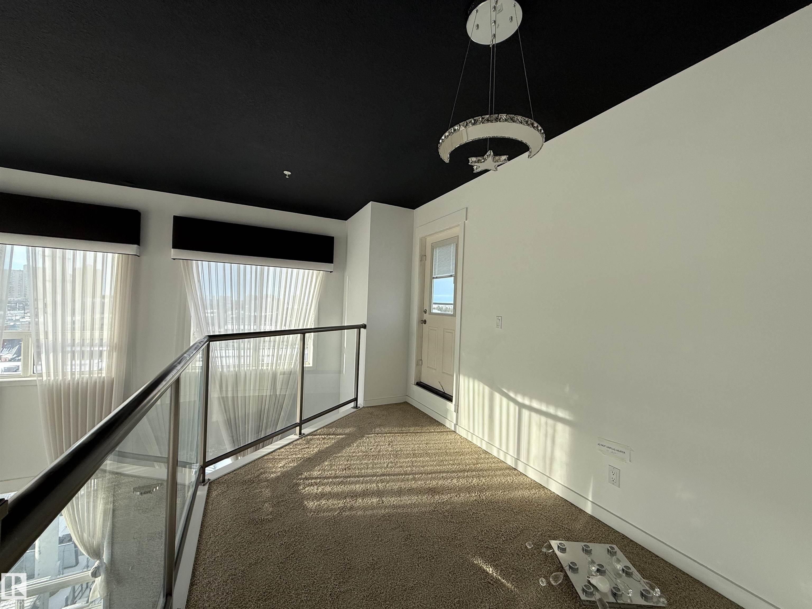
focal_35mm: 14
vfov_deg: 85.7
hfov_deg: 102.1
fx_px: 328
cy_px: 304
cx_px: 406
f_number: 2.2
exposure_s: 1/400
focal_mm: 2.22
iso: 50
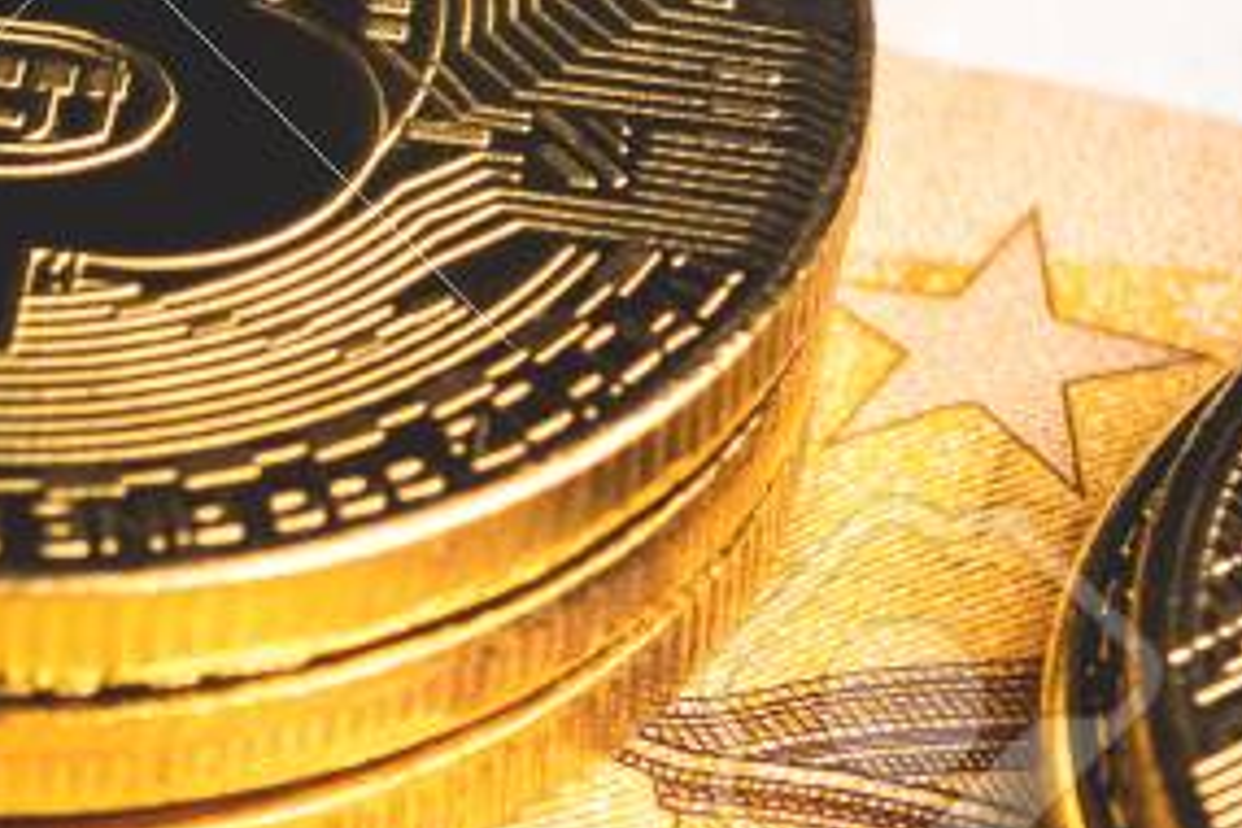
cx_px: 96
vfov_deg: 3.7
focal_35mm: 376
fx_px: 12981
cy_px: 549
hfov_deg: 5.5
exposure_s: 1/250
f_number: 3.5
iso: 100
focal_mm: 55
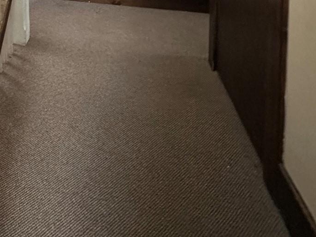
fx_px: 383
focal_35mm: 42
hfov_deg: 38.6
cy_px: -104
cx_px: -15
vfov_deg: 26.5
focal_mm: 2.22
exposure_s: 1/60
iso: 640
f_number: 2.2
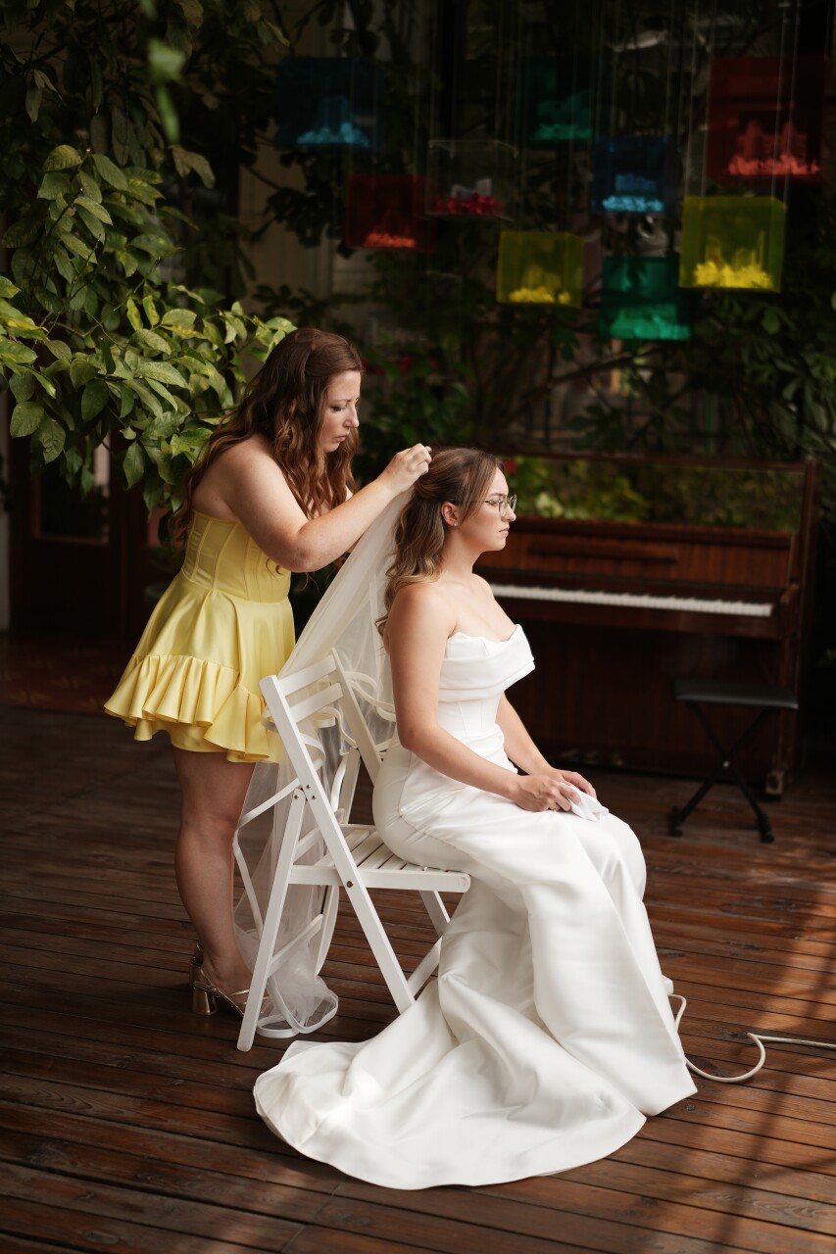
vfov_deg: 39.6
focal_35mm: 50
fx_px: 1742
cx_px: 418
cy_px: 627
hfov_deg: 27.0
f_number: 1.4
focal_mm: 50
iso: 125
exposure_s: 1/2000
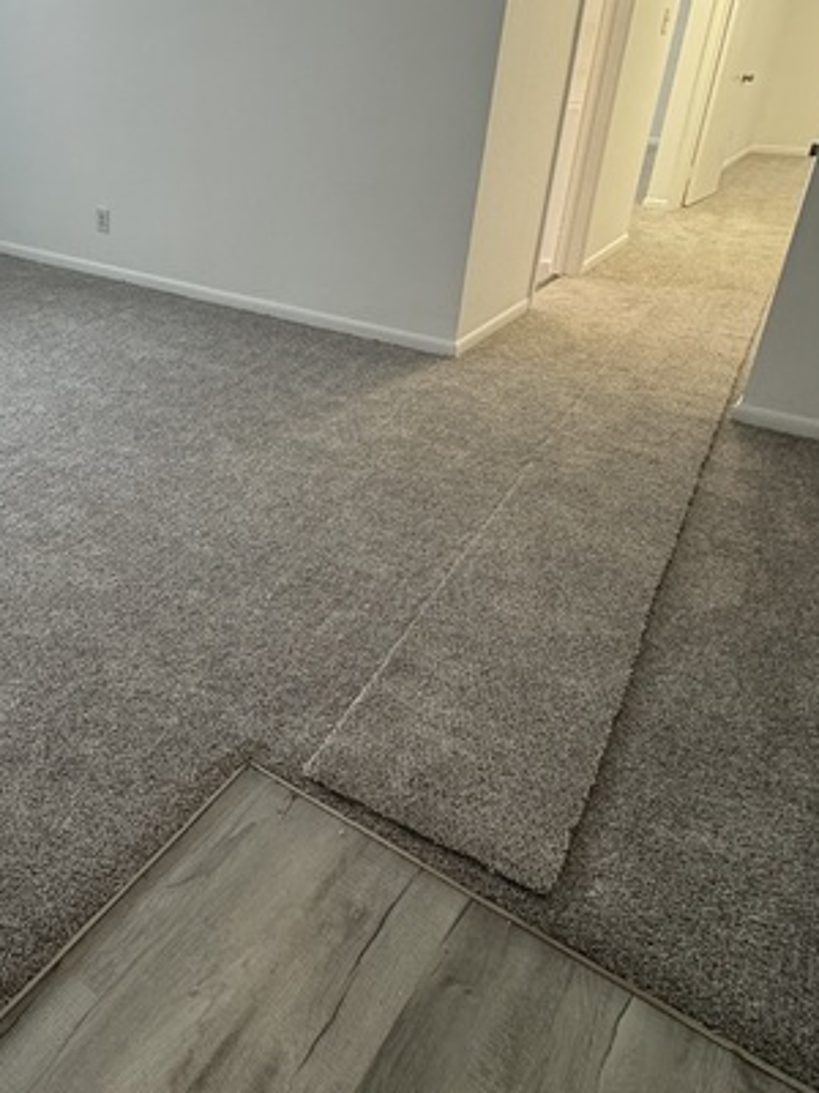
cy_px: 437
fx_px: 883
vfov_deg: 62.9
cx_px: 147
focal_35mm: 28
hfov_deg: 46.7
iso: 320
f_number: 2.2
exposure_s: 1/60
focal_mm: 2.22
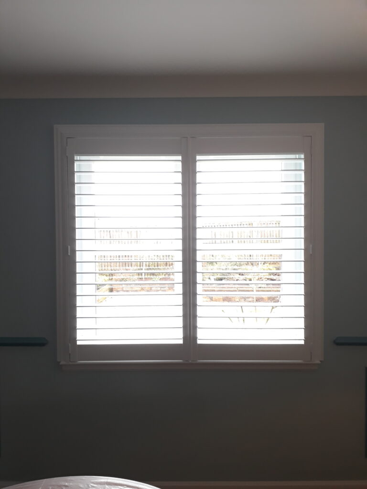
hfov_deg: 51.4
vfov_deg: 65.3
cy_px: 244
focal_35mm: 27
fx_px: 382
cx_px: 184
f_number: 1.9
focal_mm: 3.6
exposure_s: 1/33
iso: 64
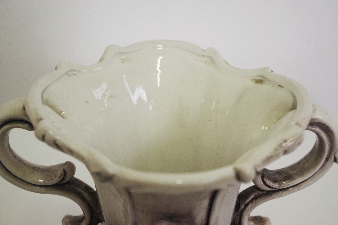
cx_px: 169
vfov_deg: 22.6
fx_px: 563
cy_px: 112
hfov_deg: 33.4
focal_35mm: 60
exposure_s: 1/80
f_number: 4.5
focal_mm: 40
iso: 400
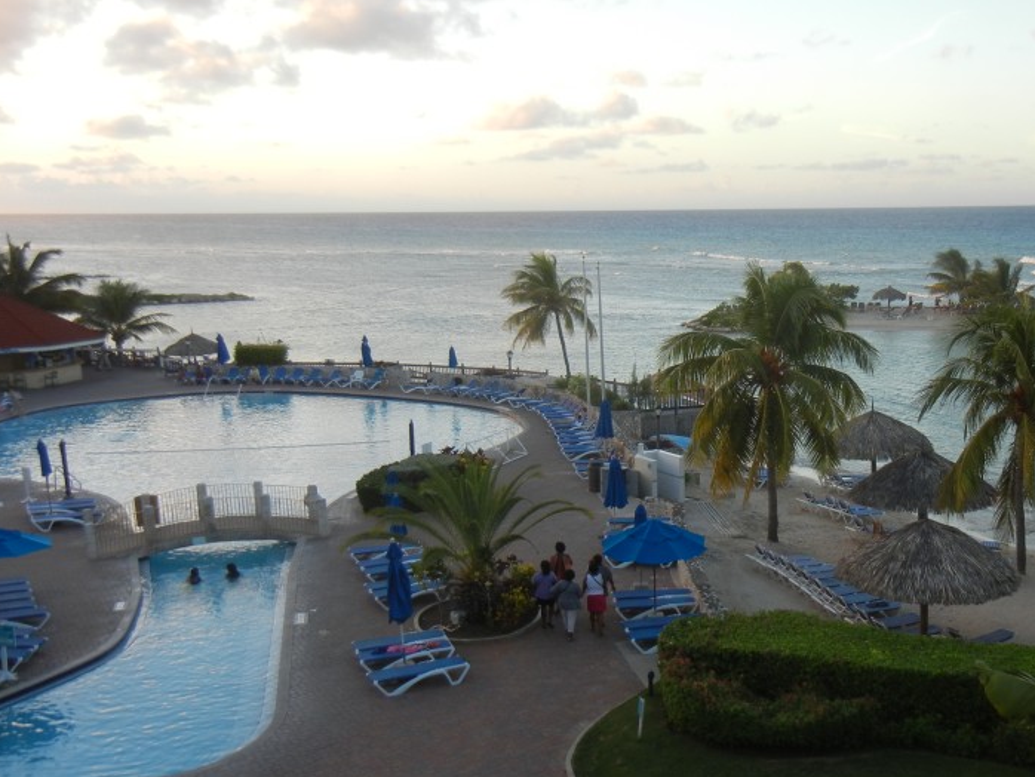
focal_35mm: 44
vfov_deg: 32.8
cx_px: 731
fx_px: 1316
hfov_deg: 42.1
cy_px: 451
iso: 160
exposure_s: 1/158
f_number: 3.5
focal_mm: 5.4
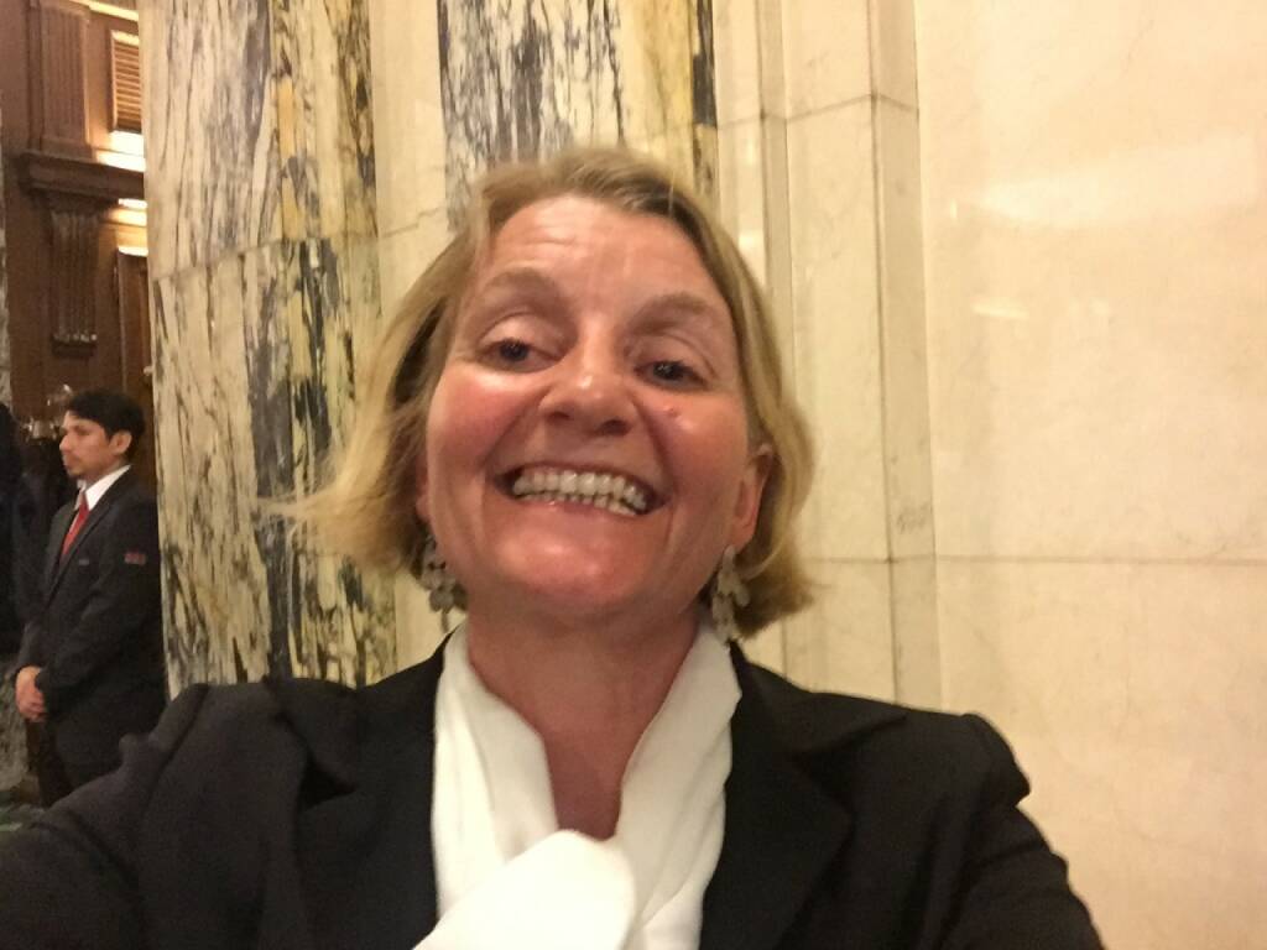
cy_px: 475
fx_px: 1135
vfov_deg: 45.4
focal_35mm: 31
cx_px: 634
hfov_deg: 58.4
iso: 500
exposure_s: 1/17
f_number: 2.2
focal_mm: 2.65
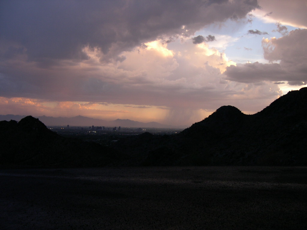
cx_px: 154
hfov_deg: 49.0
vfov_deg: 37.7
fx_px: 337
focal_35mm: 38
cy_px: 115
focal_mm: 8
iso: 100
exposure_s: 1/67.9
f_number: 2.8
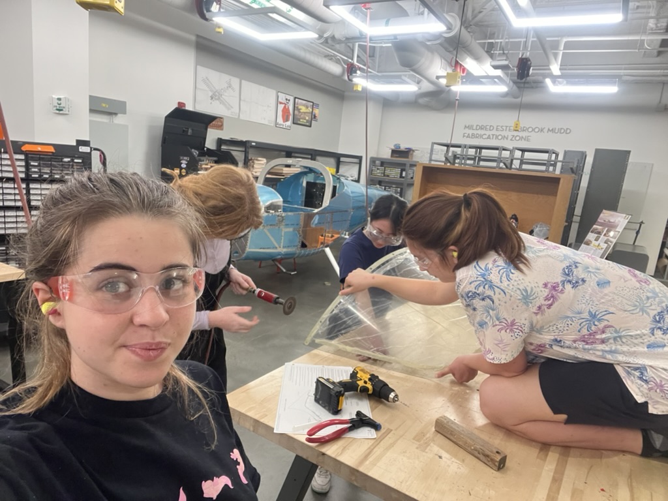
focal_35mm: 23
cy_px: 250
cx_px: 334
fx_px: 444
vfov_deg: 58.9
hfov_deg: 73.9
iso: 250
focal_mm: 2.71
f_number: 2.2
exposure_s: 1/60
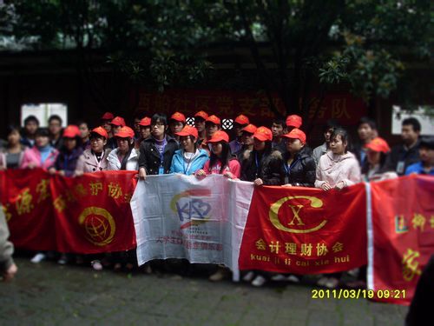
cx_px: 217
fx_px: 476
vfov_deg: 37.7
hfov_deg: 49.0
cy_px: 163
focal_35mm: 38
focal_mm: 6.3
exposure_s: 1/60
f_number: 3
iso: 200
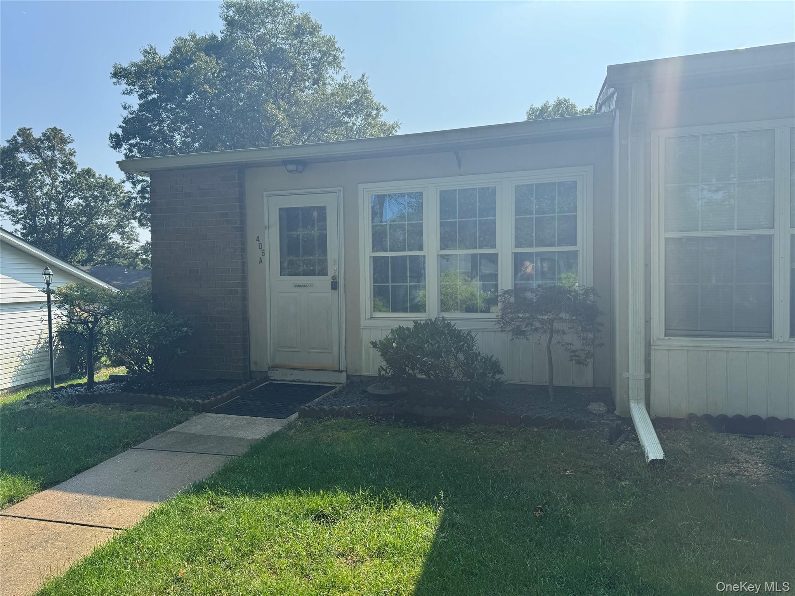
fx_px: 551
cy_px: 298
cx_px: 398
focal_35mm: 24
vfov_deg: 56.8
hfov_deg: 71.6
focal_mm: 6.76
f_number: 1.78
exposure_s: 1/1980
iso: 80
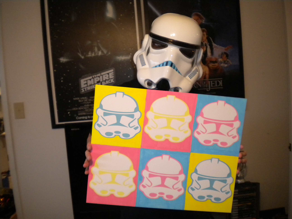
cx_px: 146
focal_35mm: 35
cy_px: 110
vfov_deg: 40.7
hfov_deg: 52.6
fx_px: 295
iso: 400
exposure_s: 1/33.1
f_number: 3.1
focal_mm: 6.3
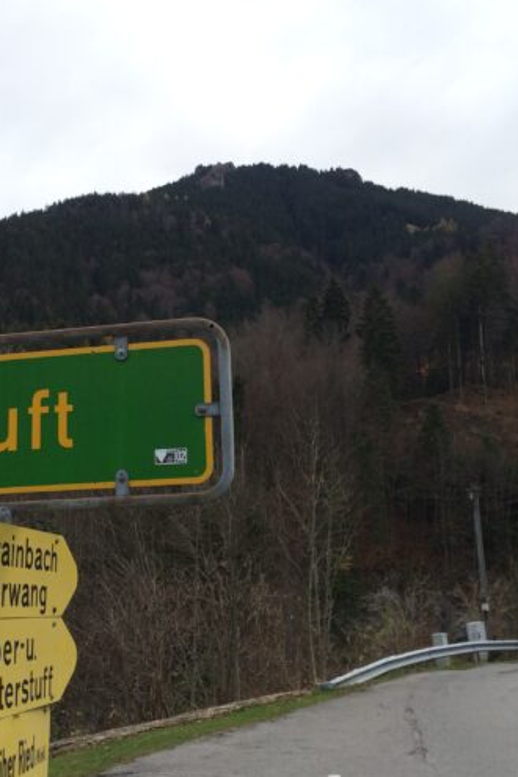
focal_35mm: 45
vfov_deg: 43.6
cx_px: 185
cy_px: 383
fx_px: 971
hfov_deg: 29.7
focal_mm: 4.15
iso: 32
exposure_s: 1/1140
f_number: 2.2
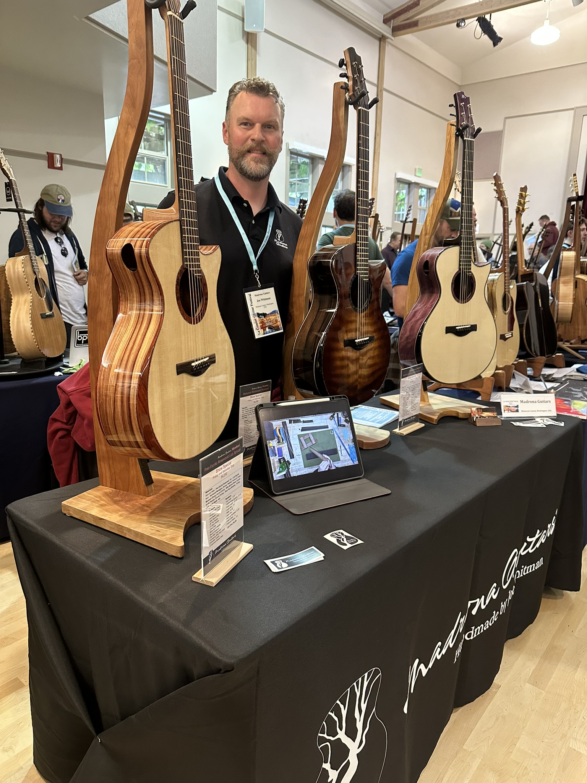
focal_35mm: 24
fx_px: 543
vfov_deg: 71.6
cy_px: 392
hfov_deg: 56.8
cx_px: 294
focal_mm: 6.86
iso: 400
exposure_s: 1/60
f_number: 1.78
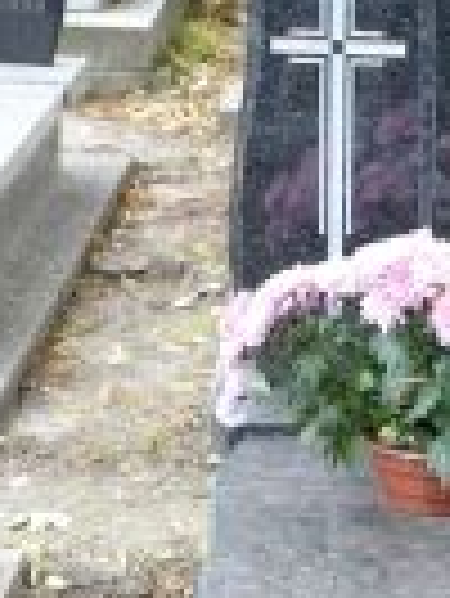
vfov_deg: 14.8
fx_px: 2180
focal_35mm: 126
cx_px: 644
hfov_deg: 11.4
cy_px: 836
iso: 100
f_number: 2.8
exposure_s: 1/80
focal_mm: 7.4
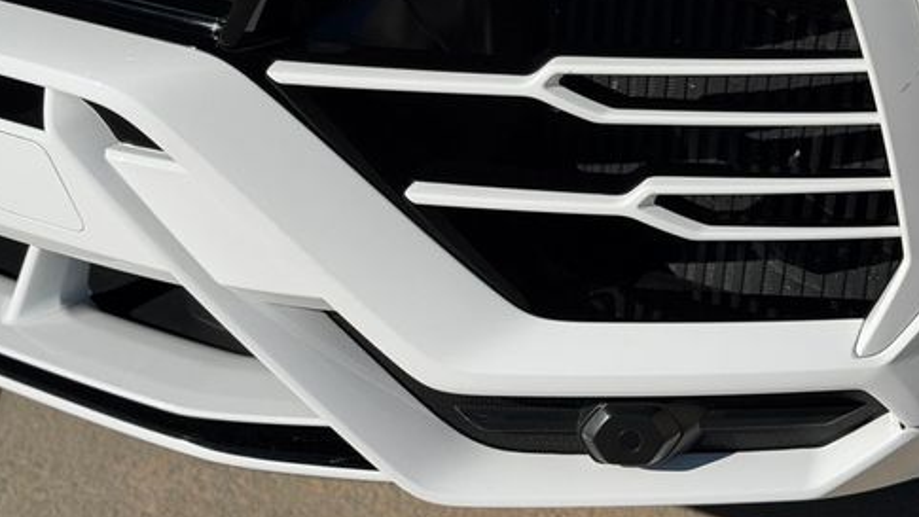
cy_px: 169
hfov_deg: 30.6
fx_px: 1682
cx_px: 472
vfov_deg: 17.4
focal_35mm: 69
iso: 64
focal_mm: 6.76
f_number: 1.78
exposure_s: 1/8772
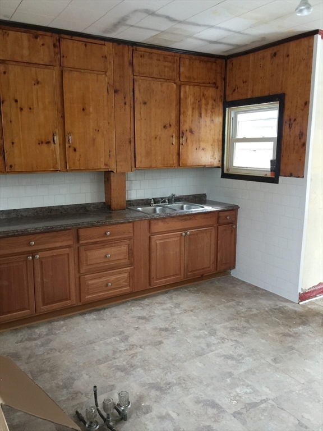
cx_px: 162
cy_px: 216
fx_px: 361
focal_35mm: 29
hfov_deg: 48.2
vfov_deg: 61.7
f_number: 2.2
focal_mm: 4.15
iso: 100
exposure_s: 1/15
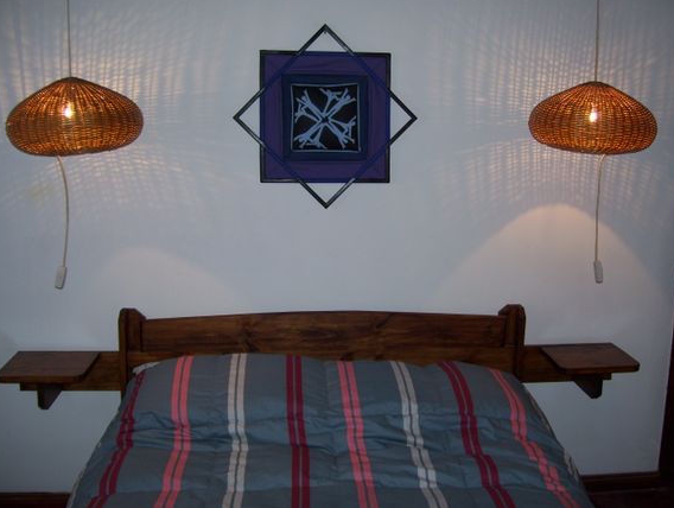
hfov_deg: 48.9
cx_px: 343
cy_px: 241
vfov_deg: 37.8
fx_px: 741
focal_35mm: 38
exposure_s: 1/60
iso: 80
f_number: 2.7
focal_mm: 6
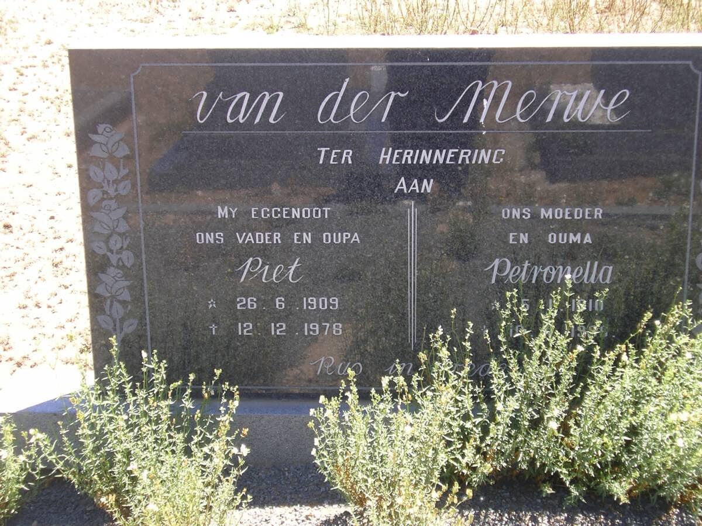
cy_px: 263
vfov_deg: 22.6
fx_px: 1318
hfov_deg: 29.8
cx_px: 351
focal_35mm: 65
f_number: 3.8
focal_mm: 10
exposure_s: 1/125
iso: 50
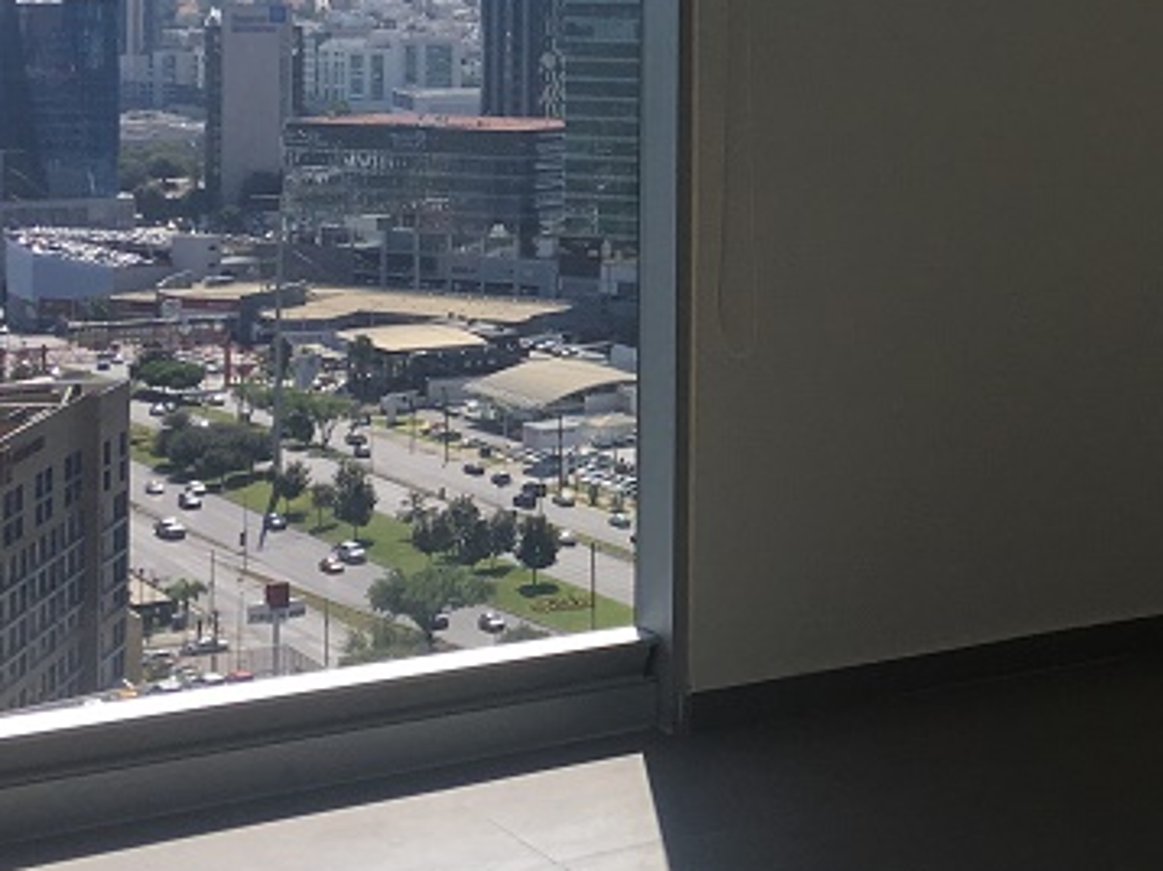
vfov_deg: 17.4
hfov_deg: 22.4
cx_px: 1241
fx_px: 2787
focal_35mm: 83
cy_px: 32
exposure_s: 1/769
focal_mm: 4.15
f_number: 2.2
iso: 25
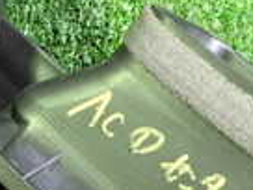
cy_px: 99
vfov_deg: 11.2
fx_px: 965
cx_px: 17
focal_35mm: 132
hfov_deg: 14.8
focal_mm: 5.4
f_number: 2.3
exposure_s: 1/30
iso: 640
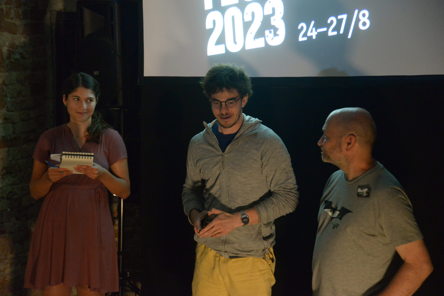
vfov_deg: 19.5
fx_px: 864
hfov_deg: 28.8
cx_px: 222
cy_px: 148
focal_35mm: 70
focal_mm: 70
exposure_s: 1/40
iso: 6400
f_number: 4.5
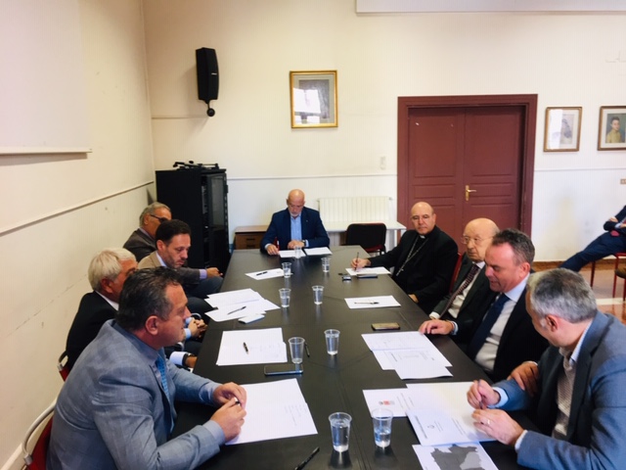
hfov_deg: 61.7
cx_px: 313
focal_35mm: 29
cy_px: 235
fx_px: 524
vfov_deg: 48.2
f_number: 2.2
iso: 100
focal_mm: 4.15
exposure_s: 1/33
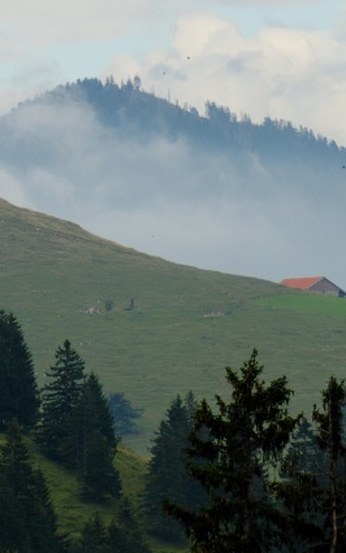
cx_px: 193
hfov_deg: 2.6
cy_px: 45
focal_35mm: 499
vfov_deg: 4.2
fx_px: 7527
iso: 100
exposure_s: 1/320
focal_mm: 105
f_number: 5.6
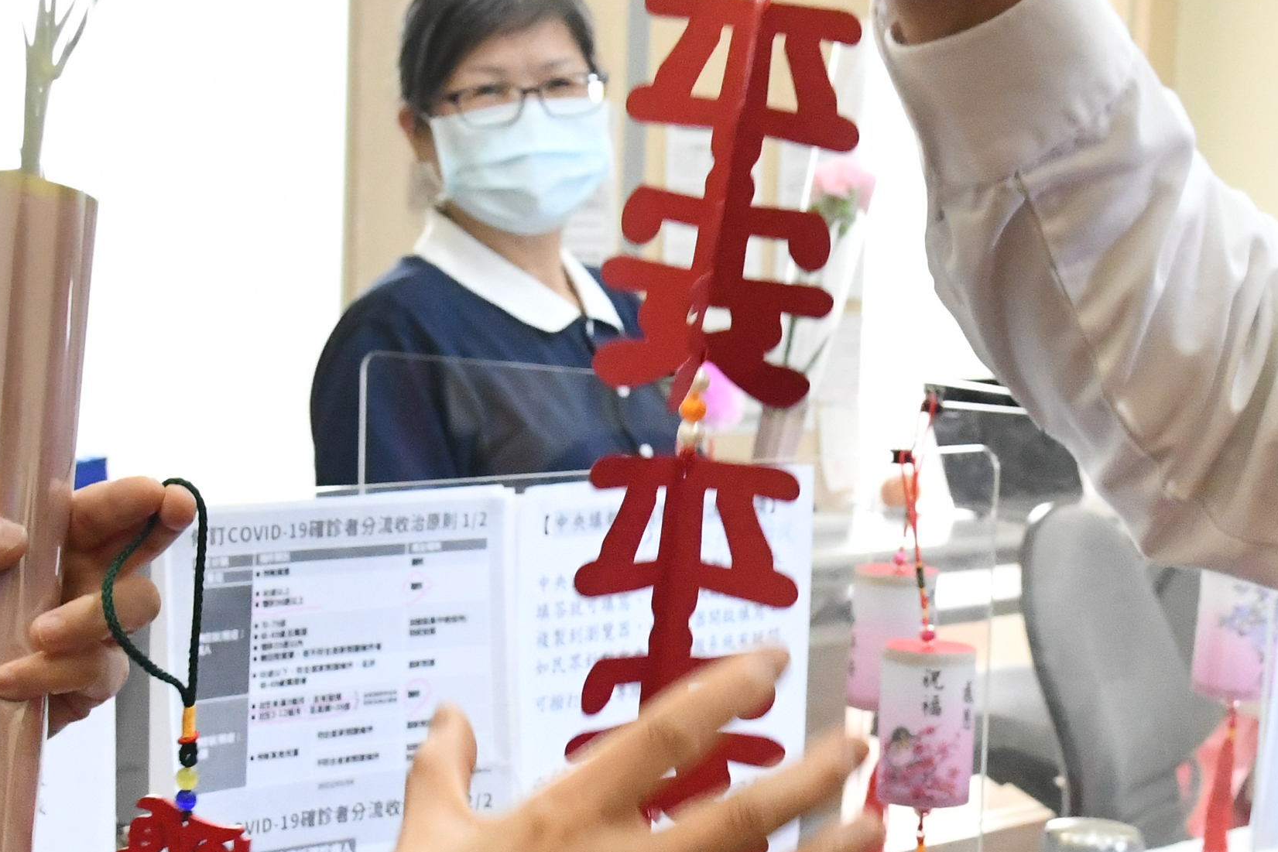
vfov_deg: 15.2
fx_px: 3195
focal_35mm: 90
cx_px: 804
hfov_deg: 22.6
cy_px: 548
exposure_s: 1/125
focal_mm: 24
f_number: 8
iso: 4000
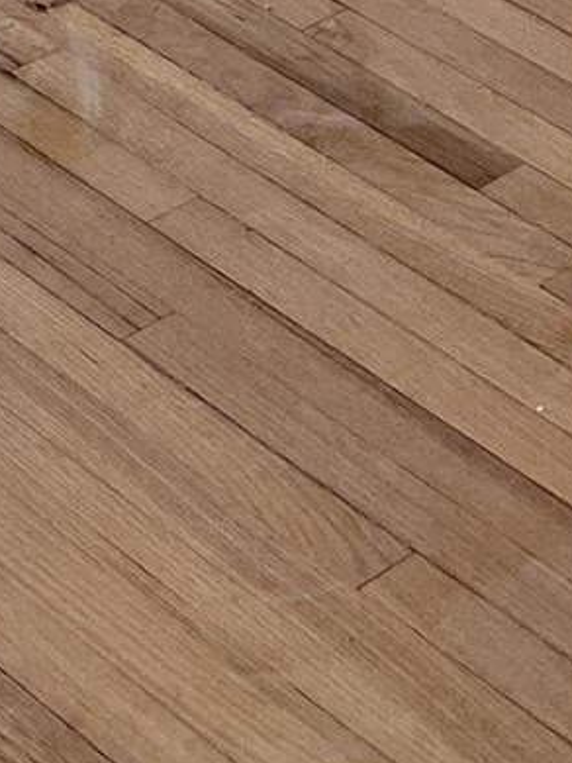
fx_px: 3391
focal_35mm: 154
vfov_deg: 10.4
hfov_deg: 8.9
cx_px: -686
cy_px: -1271
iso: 40
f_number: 1.5
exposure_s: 1/216
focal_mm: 5.7
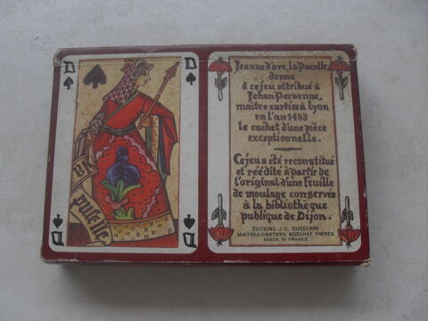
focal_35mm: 37
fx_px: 457
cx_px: 214
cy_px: 160
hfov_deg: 50.1
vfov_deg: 38.7
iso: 100
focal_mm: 6.3
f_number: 2.8
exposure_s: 1/60
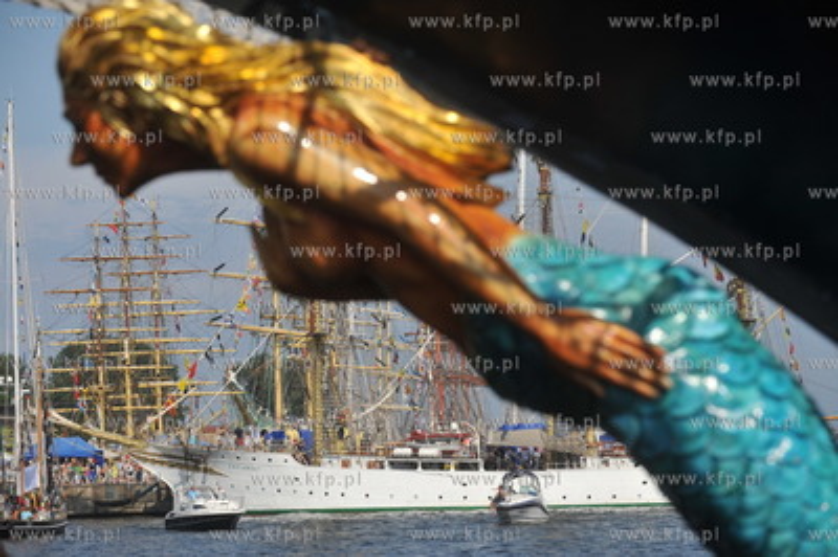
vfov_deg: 10.9
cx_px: 419
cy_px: 278
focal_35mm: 125
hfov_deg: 16.4
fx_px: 2907
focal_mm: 125
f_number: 8
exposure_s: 1/2000
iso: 400
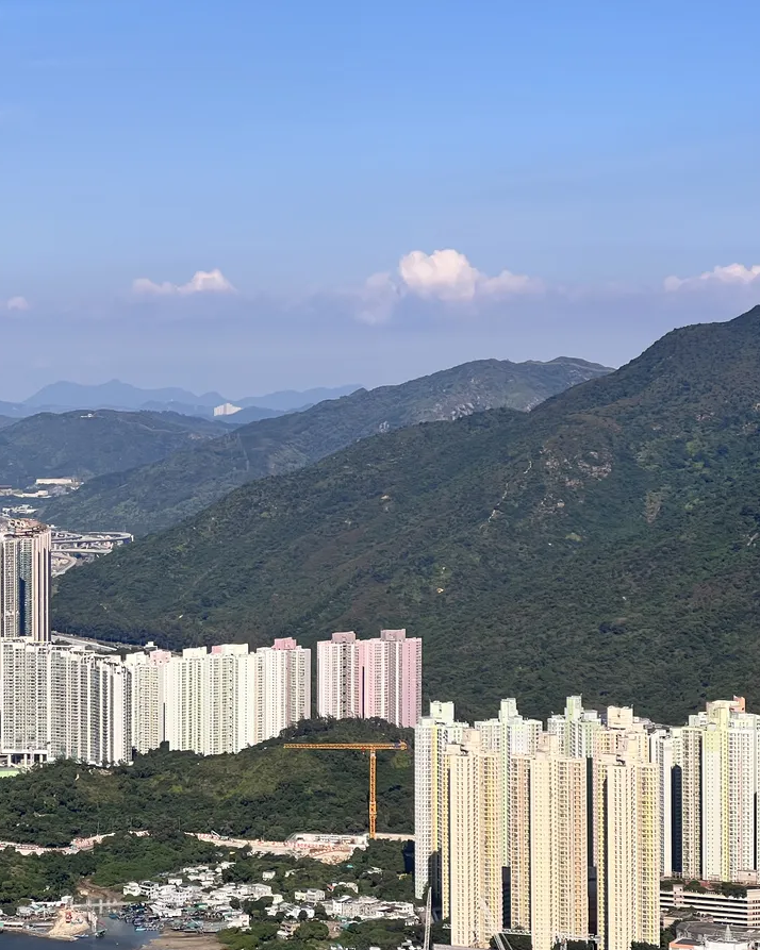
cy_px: 478
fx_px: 2841
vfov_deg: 19.0
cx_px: 131
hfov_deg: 15.1
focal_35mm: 101
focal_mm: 9
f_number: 2.8
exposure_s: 1/438
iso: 32
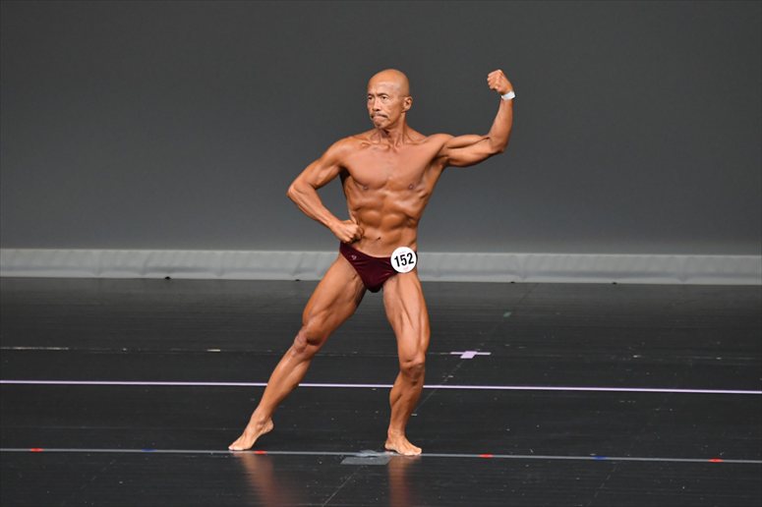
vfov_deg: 3.7
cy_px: 254
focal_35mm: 375
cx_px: 381
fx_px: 7934
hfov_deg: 5.5
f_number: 5.6
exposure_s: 1/400
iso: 4000
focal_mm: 250
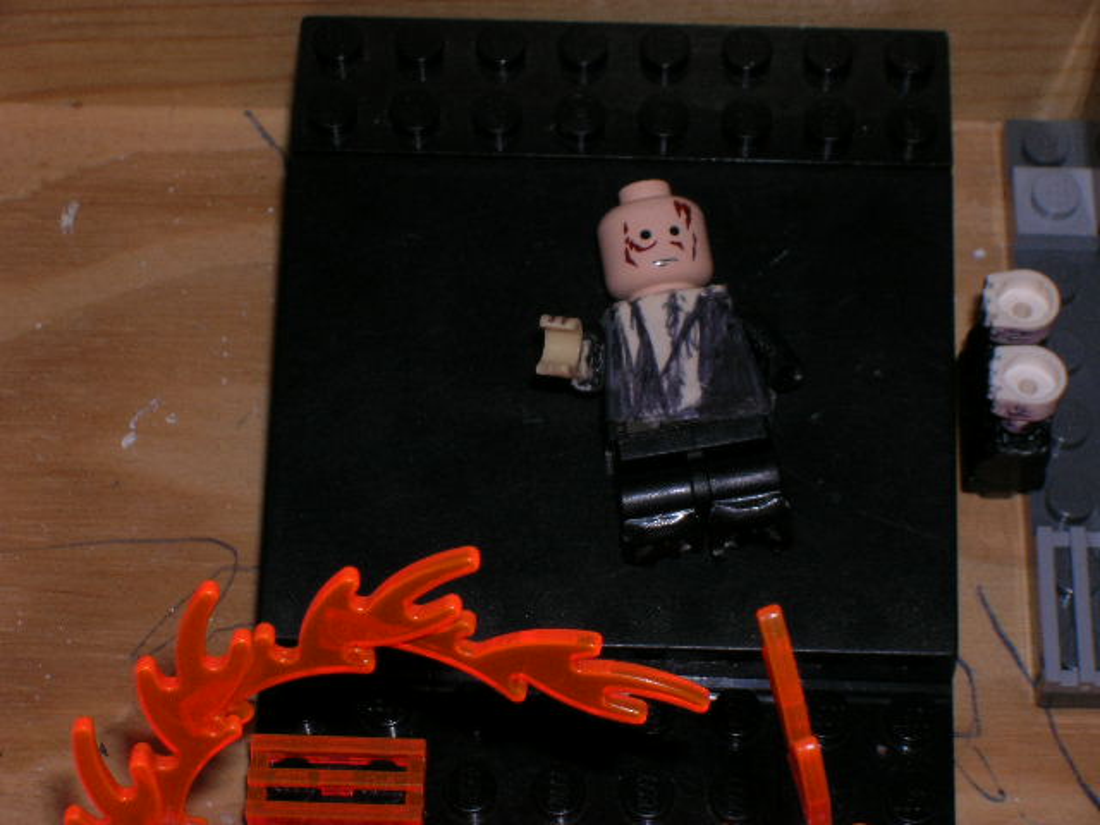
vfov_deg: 14.5
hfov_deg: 19.3
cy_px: 412
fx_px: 3241
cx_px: 550
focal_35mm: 102
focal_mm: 17.1
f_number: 8.2
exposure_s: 1/60.1
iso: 50
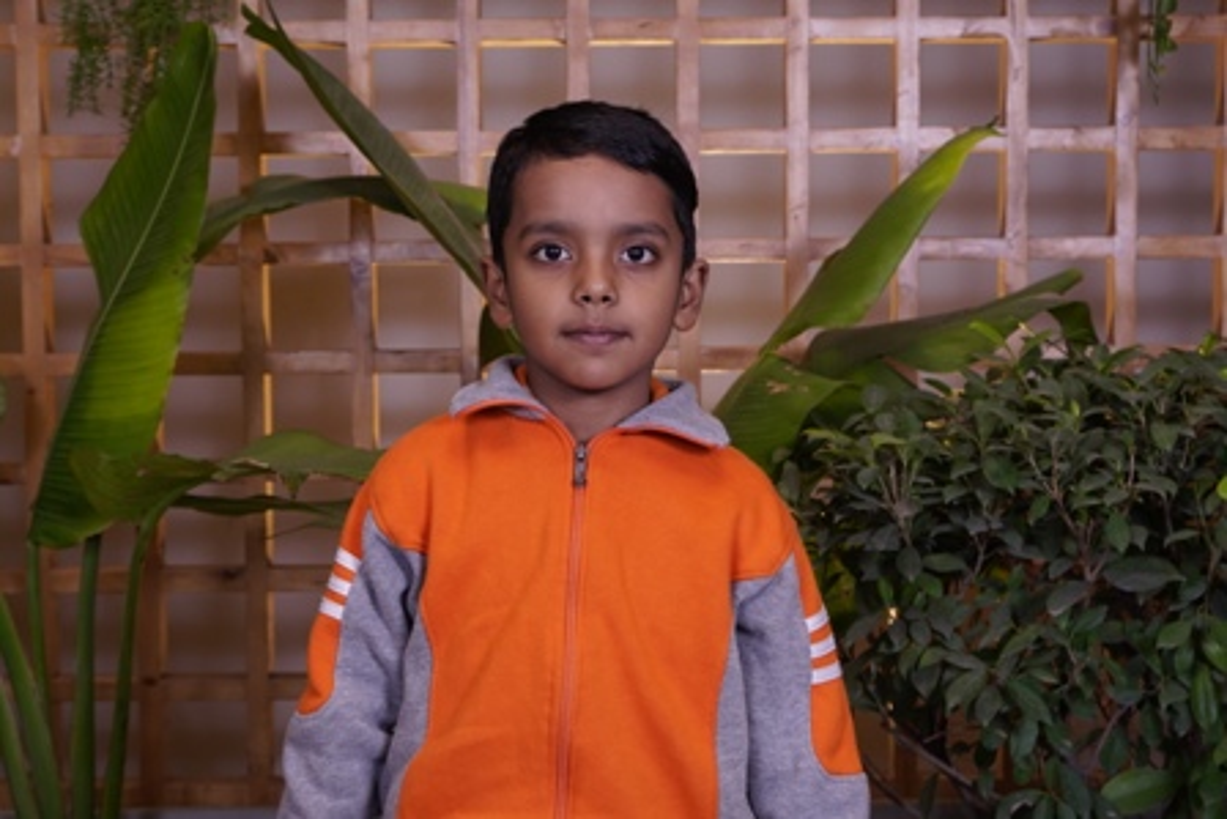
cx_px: 614
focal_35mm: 63
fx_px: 2148
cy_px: 410
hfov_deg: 31.9
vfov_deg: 21.6
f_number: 4.5
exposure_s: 1/125
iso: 400
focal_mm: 42
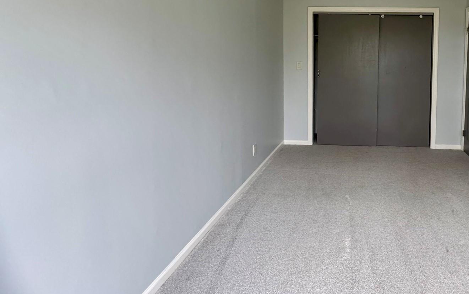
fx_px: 294
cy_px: 72
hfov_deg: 71.8
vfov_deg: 50.7
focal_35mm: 23
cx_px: 352
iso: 320
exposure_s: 1/93
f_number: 2.2
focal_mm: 2.22
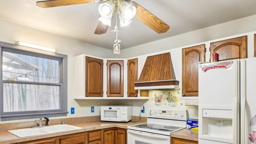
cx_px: 121
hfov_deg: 76.2
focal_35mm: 24
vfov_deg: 46.6
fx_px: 163
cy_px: 101
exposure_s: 1/15
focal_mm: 14
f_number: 8
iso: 220
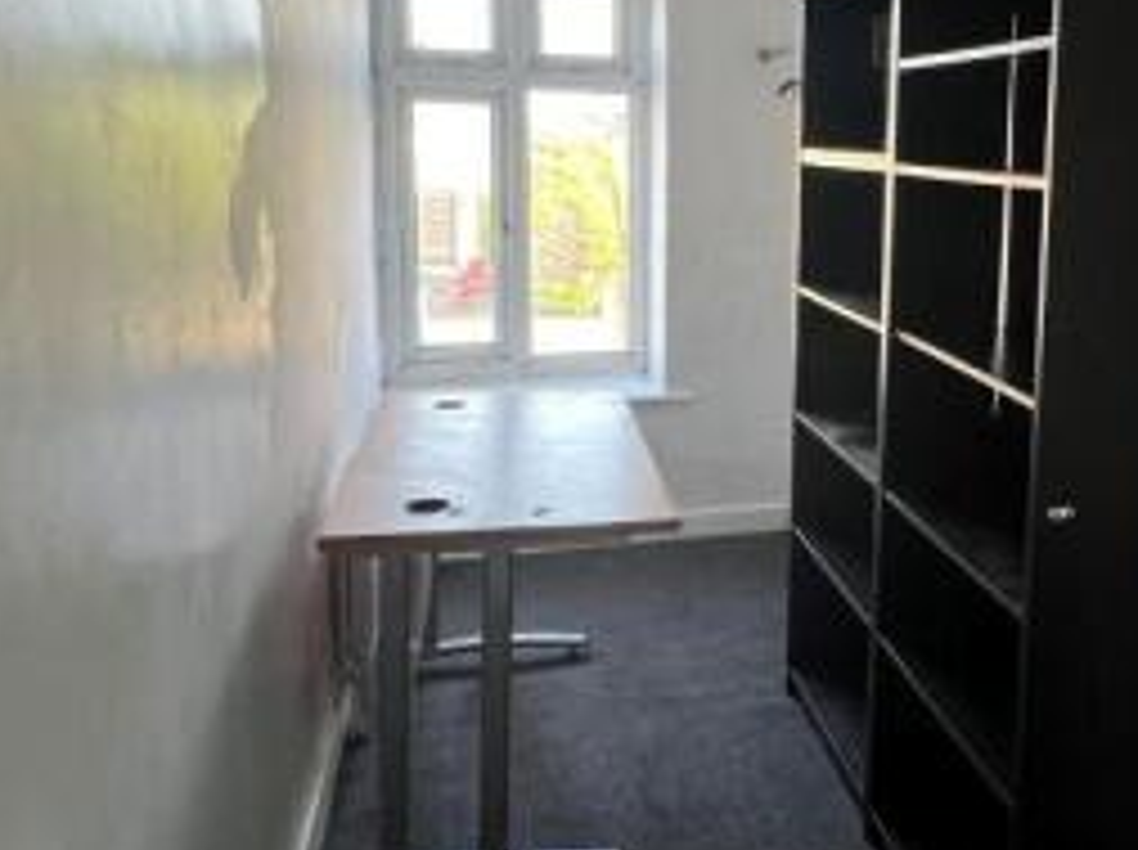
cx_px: 843
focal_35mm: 30
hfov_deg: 57.2
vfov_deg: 45.9
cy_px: 277
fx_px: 985
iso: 125
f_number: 1.8
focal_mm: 1.57
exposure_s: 1/99
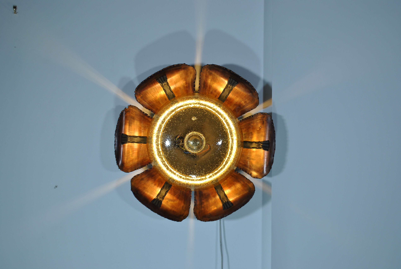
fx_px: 502
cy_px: 134
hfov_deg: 43.6
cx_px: 200
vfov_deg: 29.9
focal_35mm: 45
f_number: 5
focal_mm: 30
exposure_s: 1/80
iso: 200
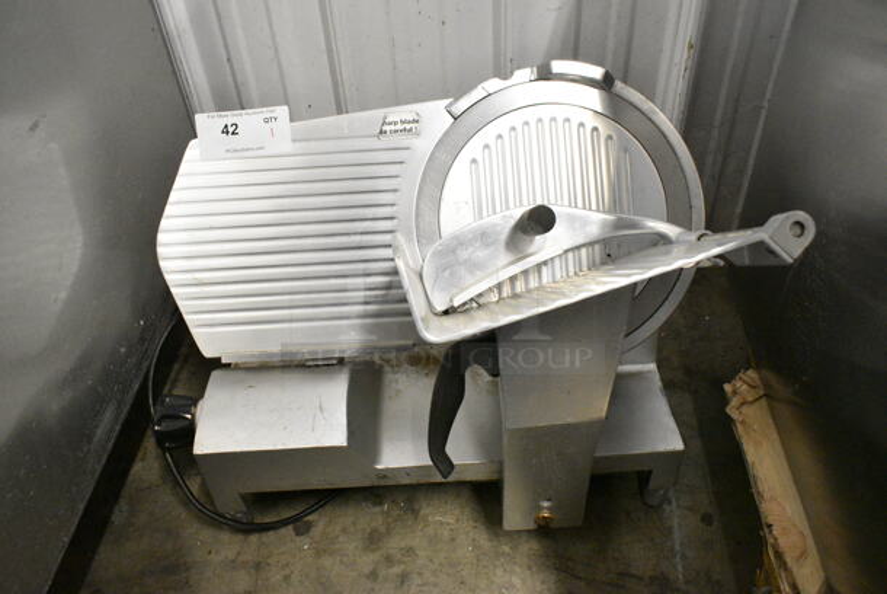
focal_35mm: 30
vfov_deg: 43.7
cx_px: 444
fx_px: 740
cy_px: 297
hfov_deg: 61.9
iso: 6400
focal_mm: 20
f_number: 5.6
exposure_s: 1/125
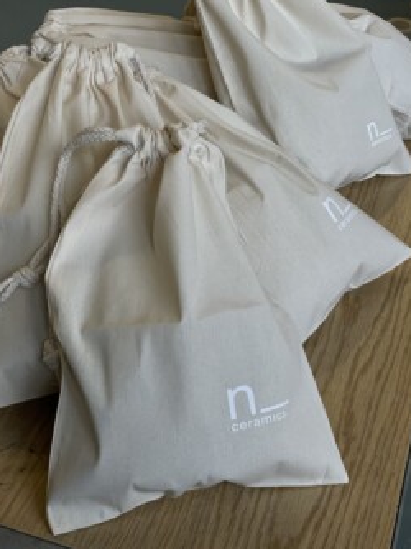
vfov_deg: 35.0
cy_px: 261
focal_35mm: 55
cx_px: 201
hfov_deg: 26.5
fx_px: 872
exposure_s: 1/100
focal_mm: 6
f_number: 2
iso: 50
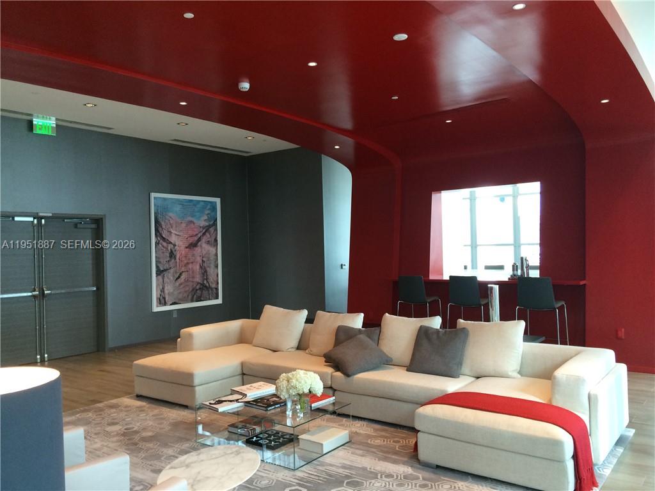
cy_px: 246
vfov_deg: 48.2
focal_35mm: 29
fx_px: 549
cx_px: 328
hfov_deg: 61.7
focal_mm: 4.15
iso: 80
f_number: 2.2
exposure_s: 1/30
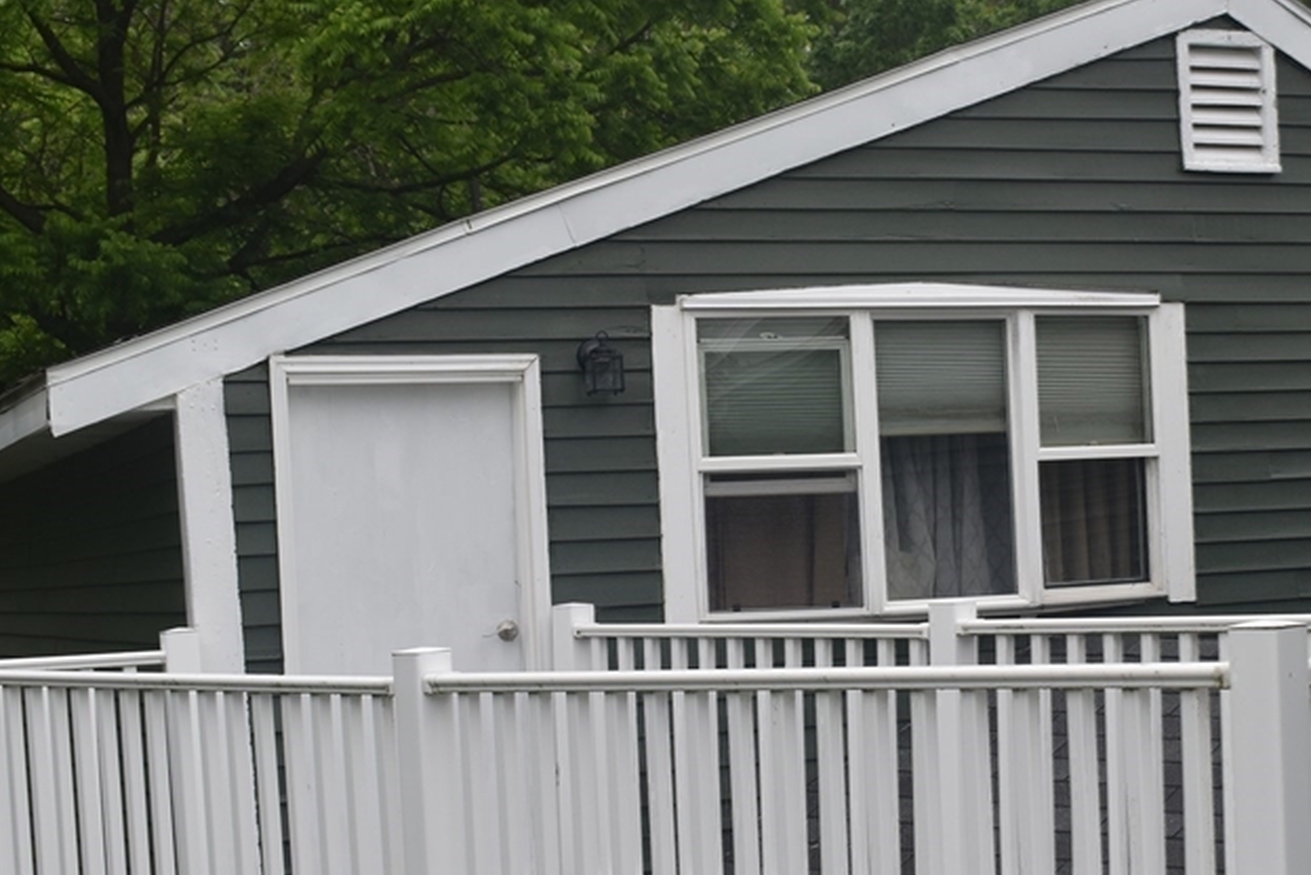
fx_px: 2514
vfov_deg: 19.7
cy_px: 533
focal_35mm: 69
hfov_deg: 28.9
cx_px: 943
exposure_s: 1/250
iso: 250
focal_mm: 28
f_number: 8
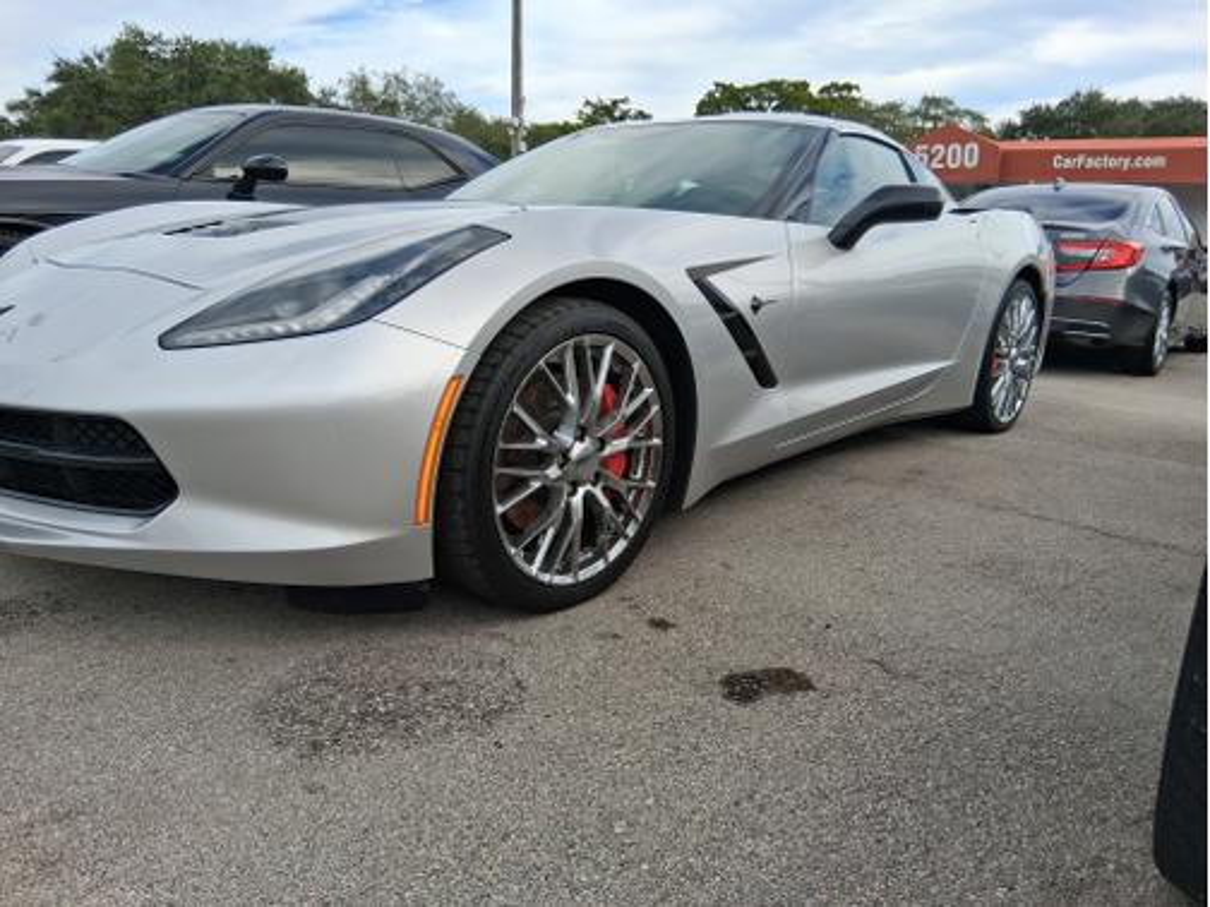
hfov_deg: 67.3
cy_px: 454
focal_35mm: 26
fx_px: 909
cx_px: 605
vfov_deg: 53.1
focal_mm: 3.98
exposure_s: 1/449
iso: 25
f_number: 1.8
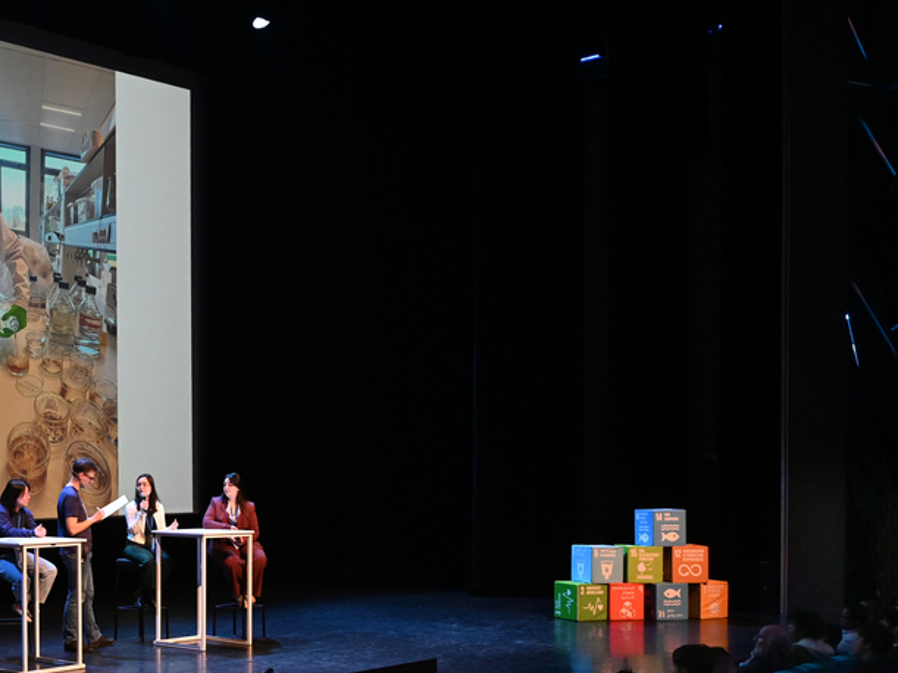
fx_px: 1345
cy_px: 496
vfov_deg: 27.7
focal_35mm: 52
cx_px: 188
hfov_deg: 35.8
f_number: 7.1
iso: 4000
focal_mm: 30.5
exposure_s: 1/125
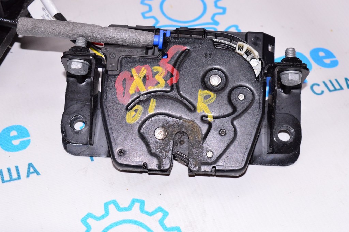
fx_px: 668
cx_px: 174
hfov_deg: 29.3
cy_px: 116
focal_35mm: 69
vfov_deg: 19.7
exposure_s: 1/200
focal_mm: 46
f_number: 8
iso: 1600
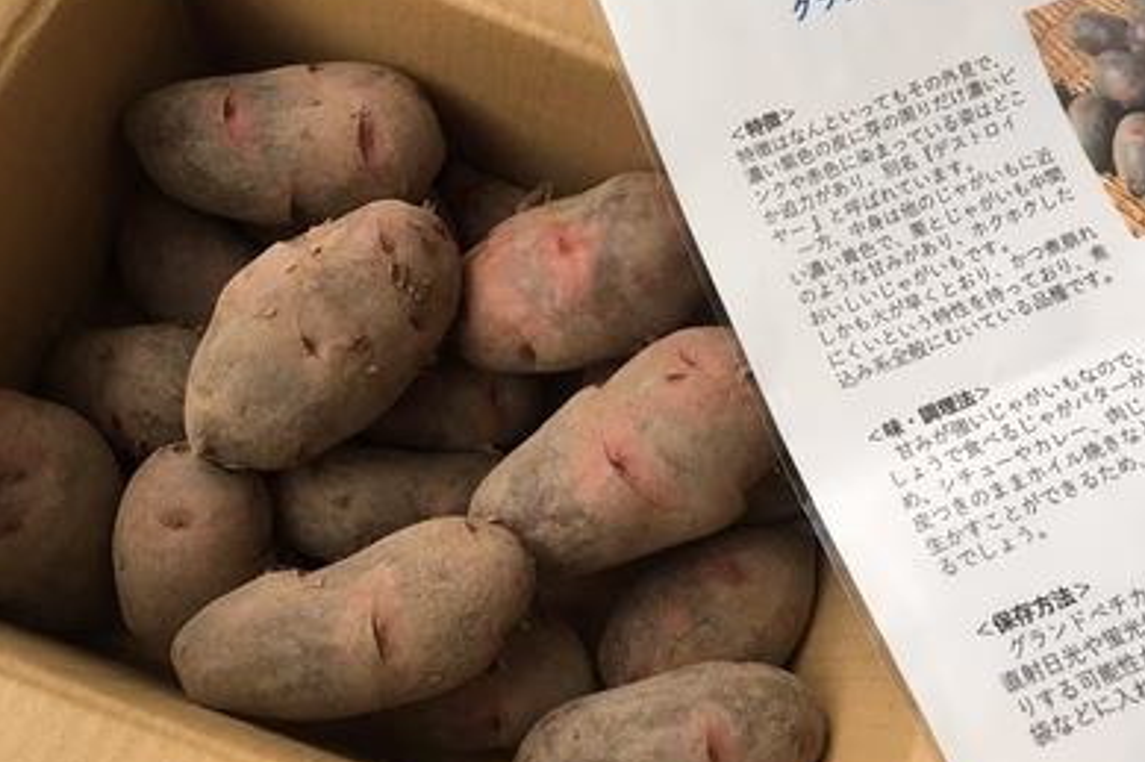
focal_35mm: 31
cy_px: 353
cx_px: 583
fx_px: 986
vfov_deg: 42.3
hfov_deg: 60.3
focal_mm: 4.15
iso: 100
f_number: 2.2
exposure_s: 1/30
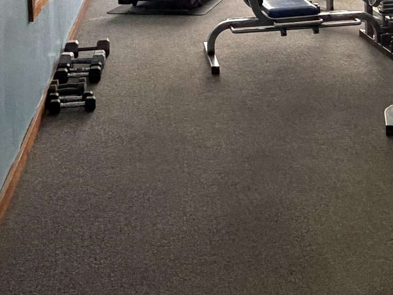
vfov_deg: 22.1
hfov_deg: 33.0
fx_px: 658
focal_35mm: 58
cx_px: 254
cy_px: -108
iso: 640
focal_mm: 2.22
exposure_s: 1/60
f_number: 2.2
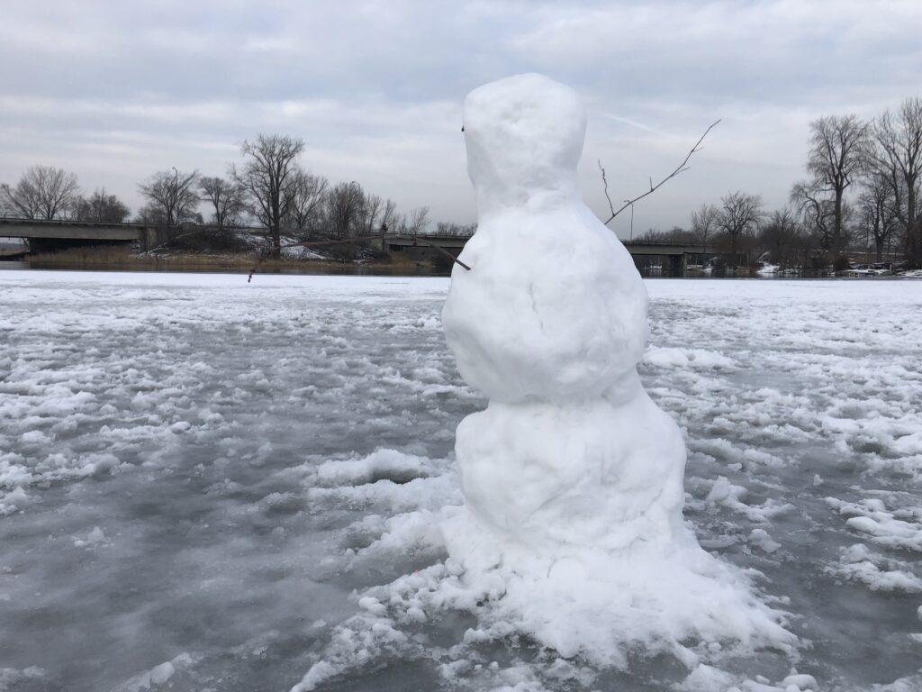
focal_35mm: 28
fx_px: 746
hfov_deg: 63.4
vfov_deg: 49.7
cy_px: 346
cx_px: 461
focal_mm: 3.99
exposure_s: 1/813
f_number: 1.8
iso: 20
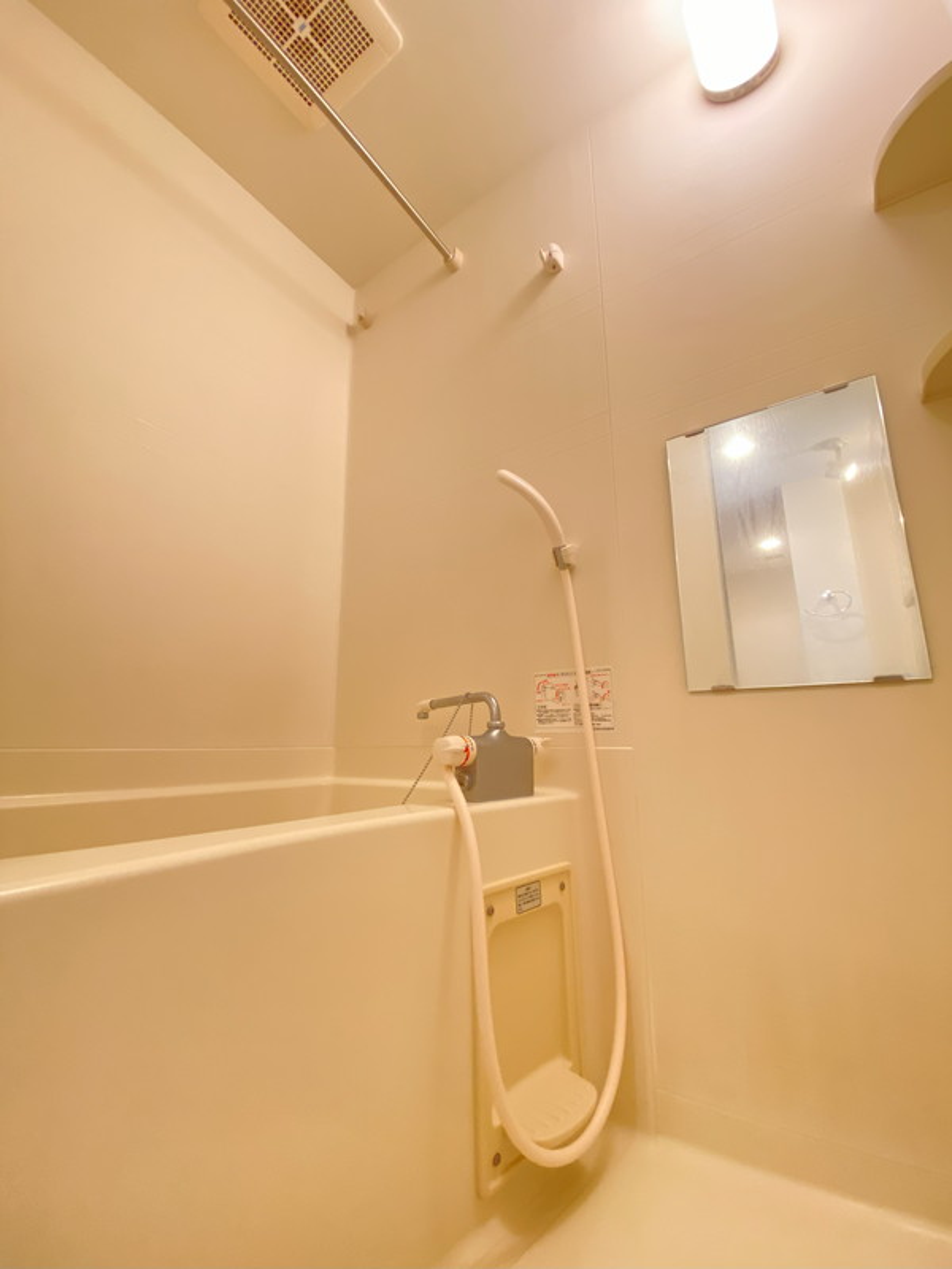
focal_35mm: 13
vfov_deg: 106.2
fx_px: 477
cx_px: 476
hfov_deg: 89.9
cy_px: 634
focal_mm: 1.54
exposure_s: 1/50
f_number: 2.4
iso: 320
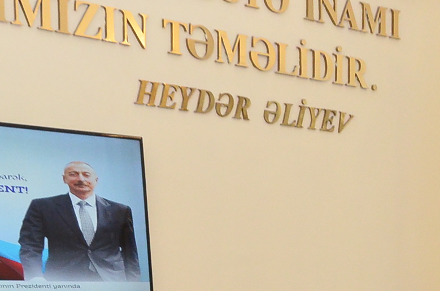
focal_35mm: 119
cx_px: 514
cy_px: 445
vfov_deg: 11.0
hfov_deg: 16.6
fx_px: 1446
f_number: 6.3
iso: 2200
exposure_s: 1/200
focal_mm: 25
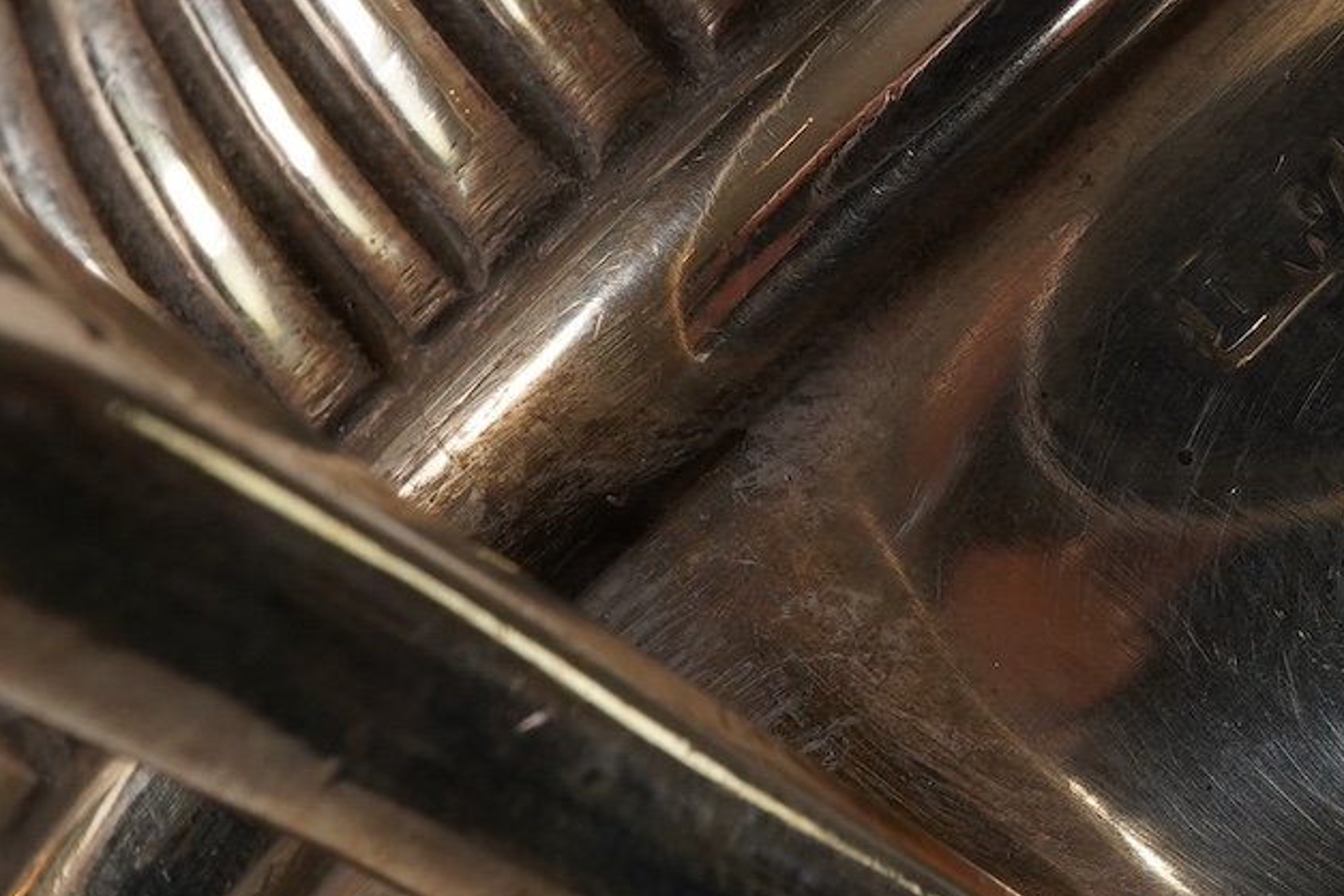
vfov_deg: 12.0
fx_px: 4218
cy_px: -41
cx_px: 1408
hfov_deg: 17.6
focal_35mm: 113
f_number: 22
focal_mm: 30
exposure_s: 1/125
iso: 400
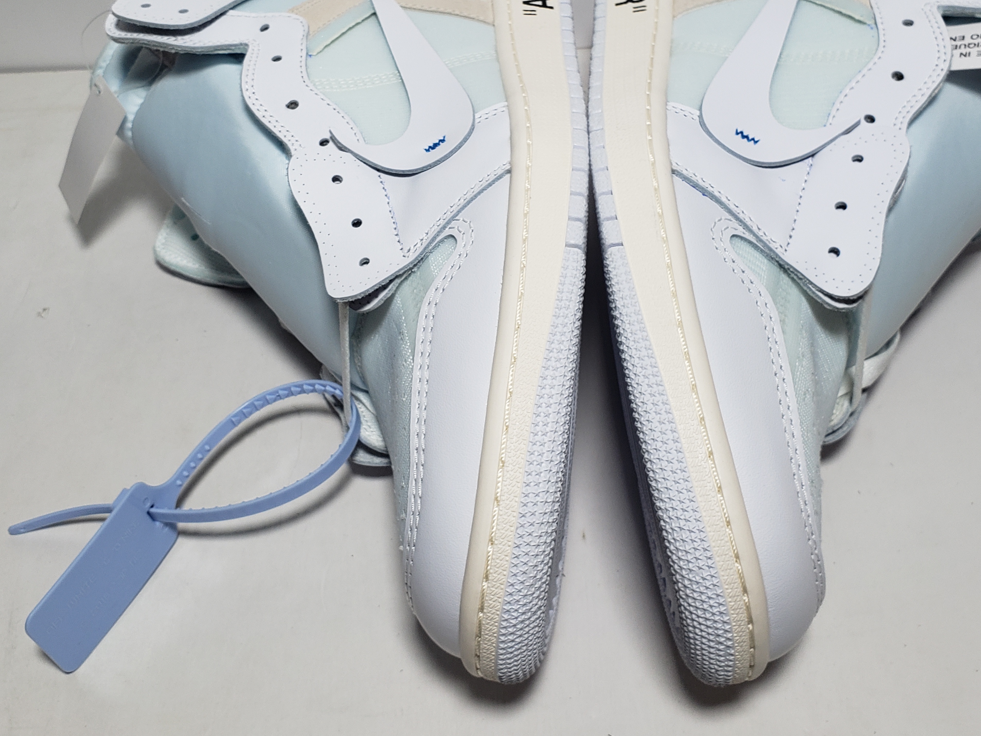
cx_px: 512
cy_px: 272
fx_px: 1105
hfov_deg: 47.8
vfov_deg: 36.6
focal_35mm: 39
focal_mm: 4.3
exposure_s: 1/296
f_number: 2.4
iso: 50
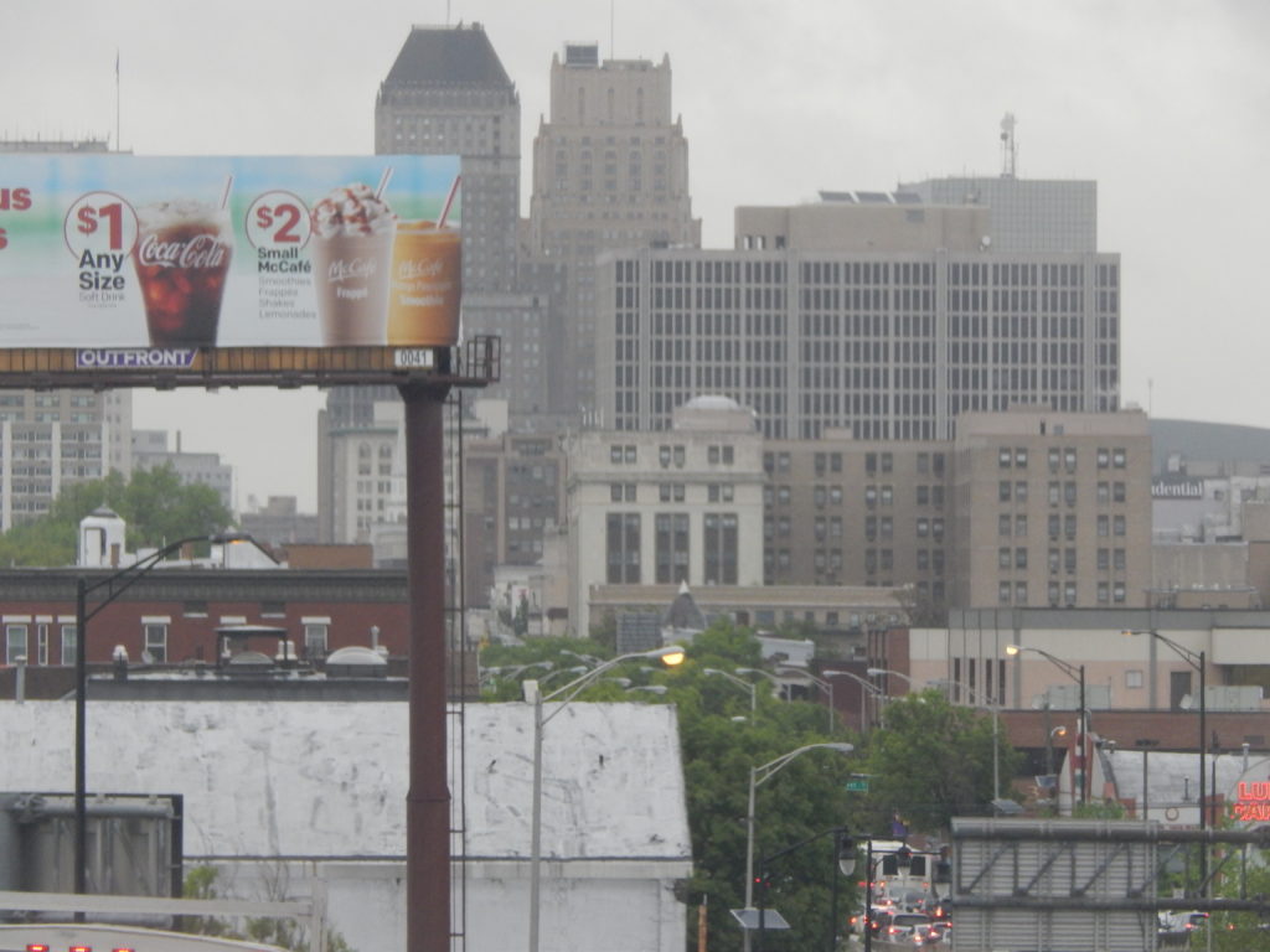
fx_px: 11667
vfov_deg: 4.7
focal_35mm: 318
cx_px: 635
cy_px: 476
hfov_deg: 6.2
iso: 400
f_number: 5.7
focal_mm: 56.5
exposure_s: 1/200
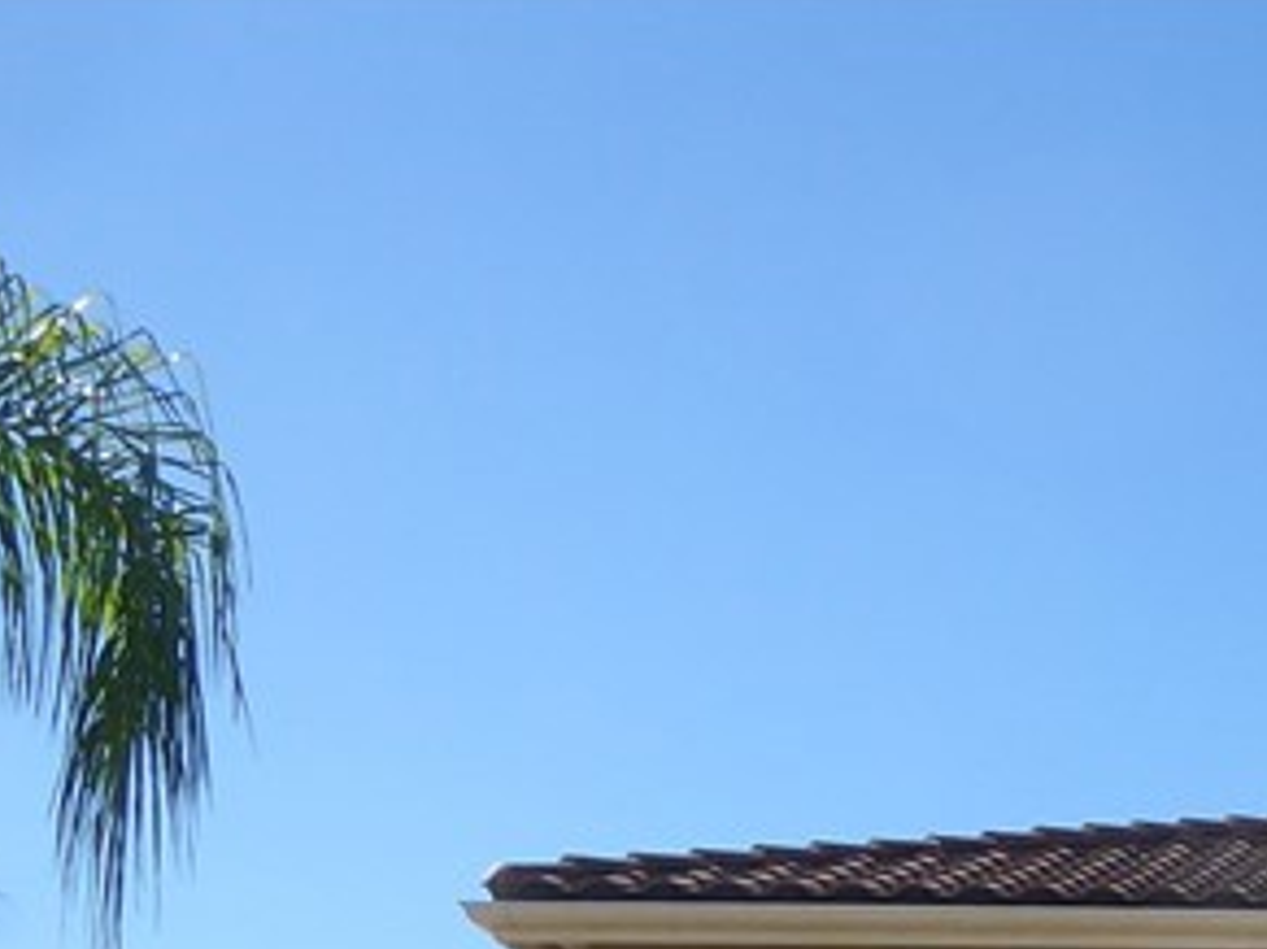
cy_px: 1659
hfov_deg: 19.4
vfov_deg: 14.8
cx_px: 1916
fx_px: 3220
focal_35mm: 88
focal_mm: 4.3
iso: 80
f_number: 3.3
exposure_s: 1/640
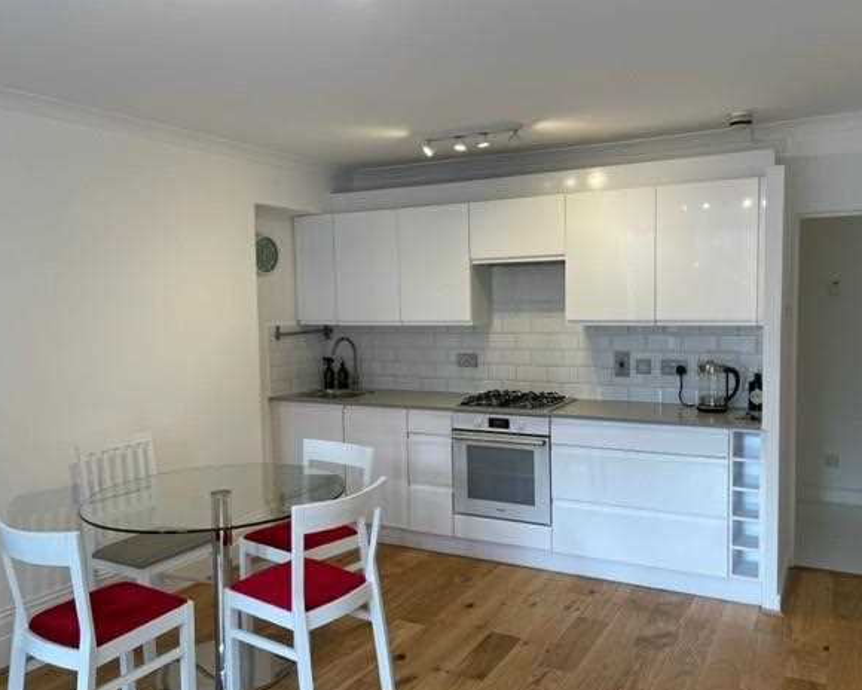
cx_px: 461
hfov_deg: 62.1
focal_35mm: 28
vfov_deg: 51.5
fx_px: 714
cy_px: 344
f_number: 1.6
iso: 50
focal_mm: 5.1
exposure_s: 1/100
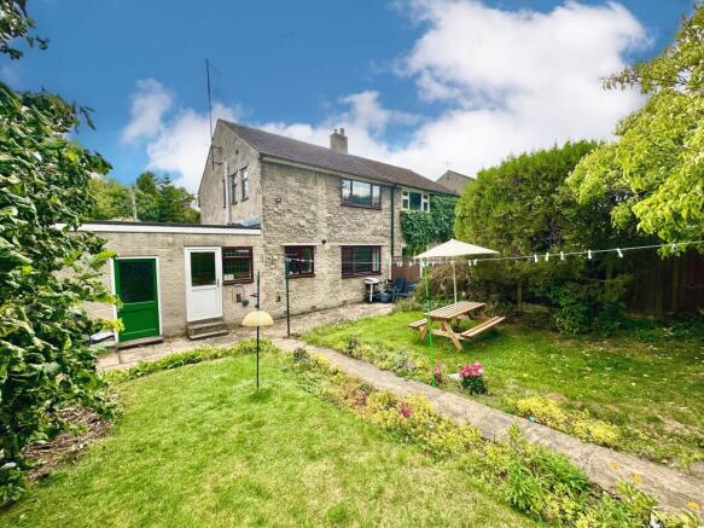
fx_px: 285
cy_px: 264
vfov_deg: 85.7
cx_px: 352
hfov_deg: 102.1
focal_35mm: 14
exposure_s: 1/250
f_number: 2.2
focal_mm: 2.22
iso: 40
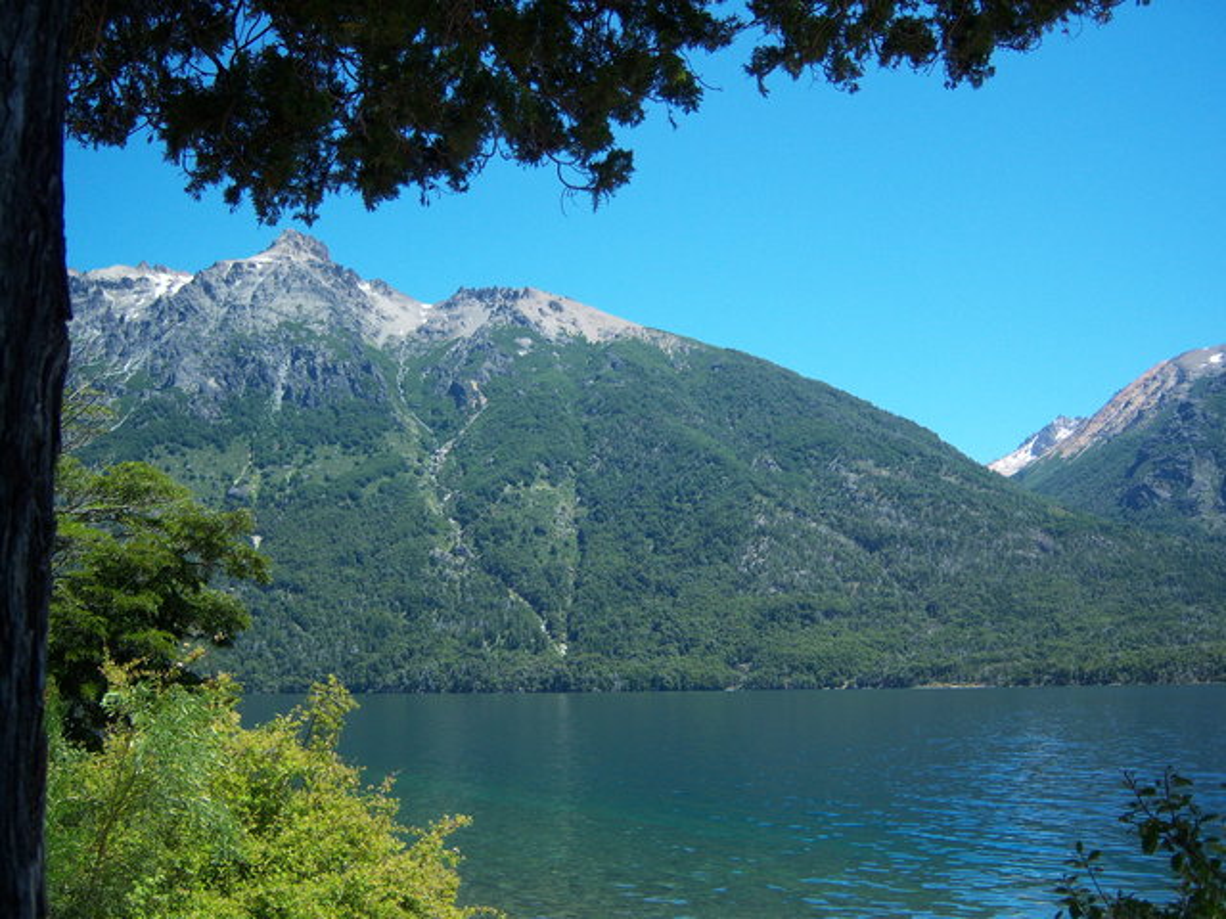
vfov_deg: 39.7
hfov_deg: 51.4
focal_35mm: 36
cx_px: 613
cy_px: 460
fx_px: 1275
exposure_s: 1/800
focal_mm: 7.5
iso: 80
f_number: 2.8
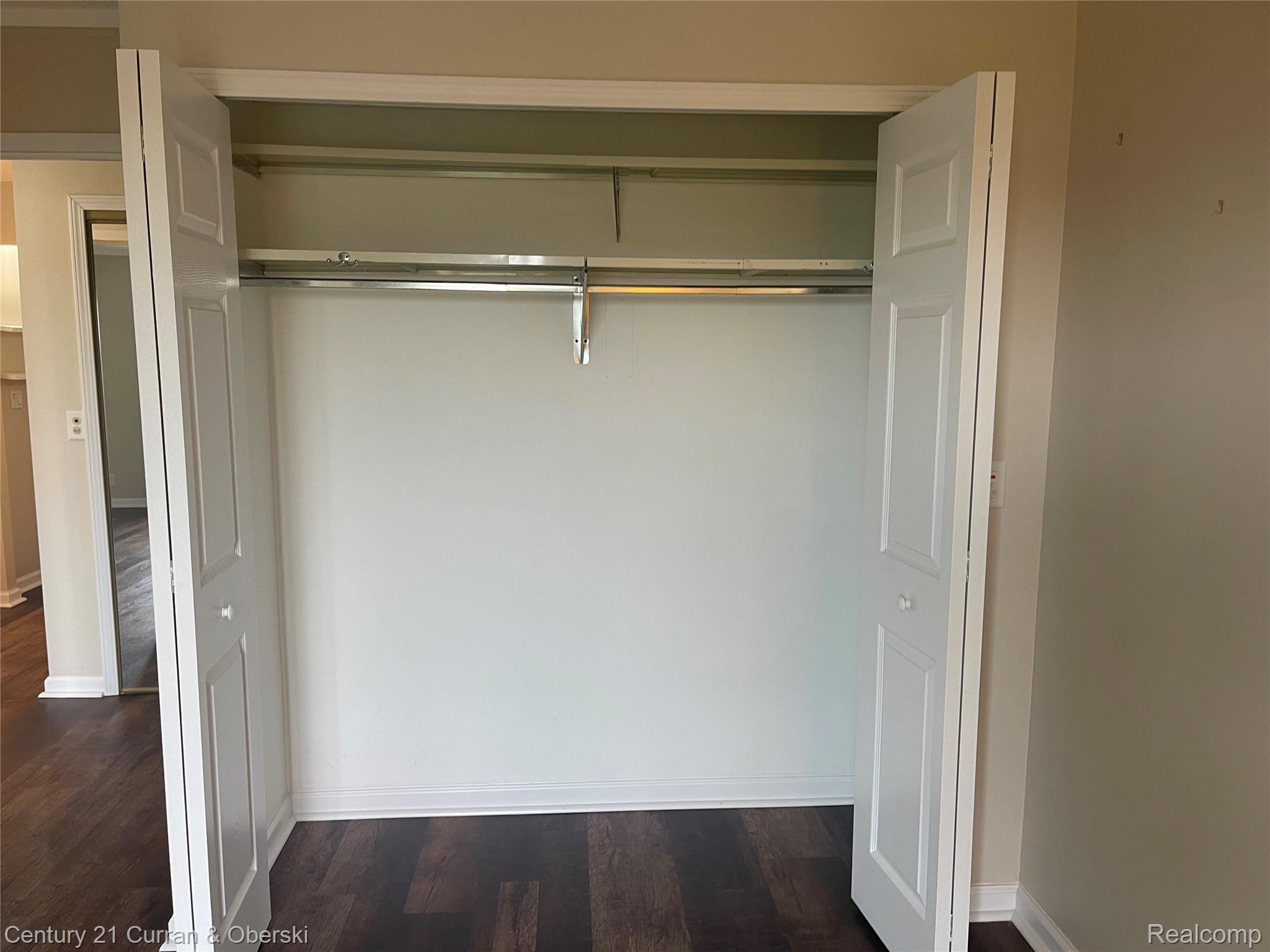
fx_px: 917
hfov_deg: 69.4
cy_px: 476
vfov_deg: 54.9
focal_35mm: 25
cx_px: 635
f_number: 1.6
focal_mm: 5.1
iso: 80
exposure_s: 1/60
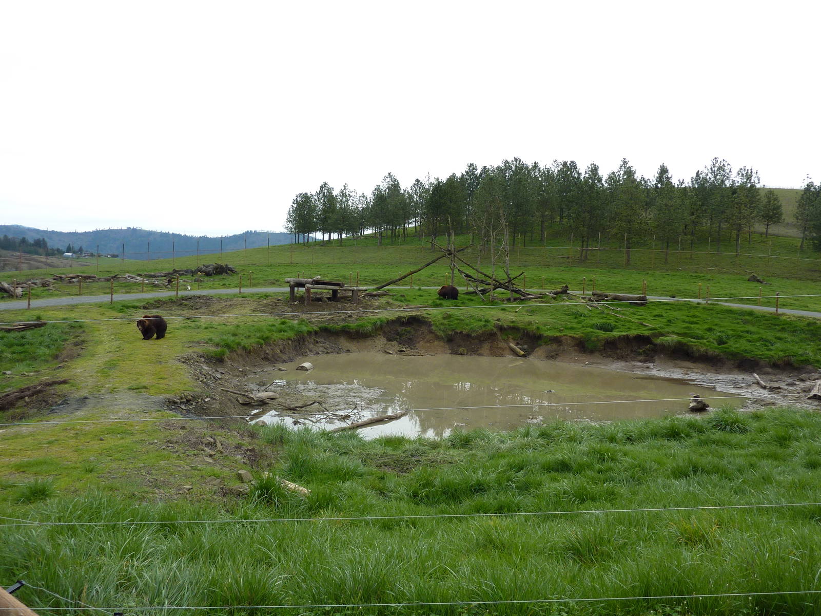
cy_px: 308
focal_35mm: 25
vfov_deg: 54.9
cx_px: 410
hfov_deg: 69.4
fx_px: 593
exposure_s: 1/500
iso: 100
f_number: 3.3
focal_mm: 4.1
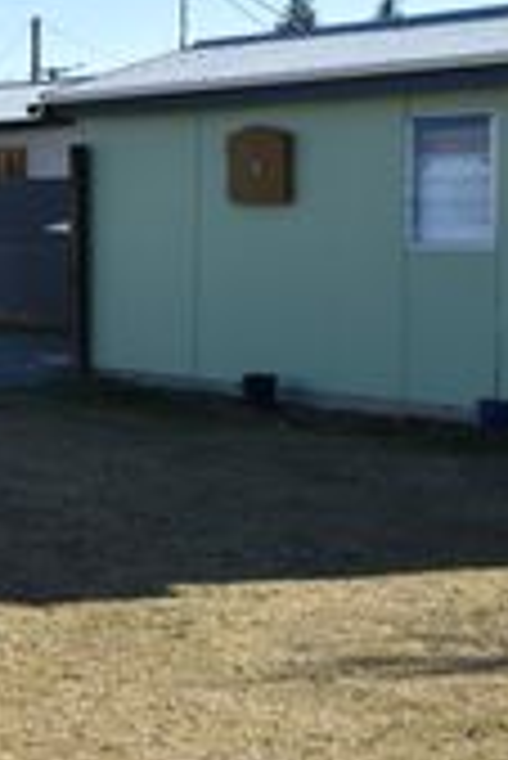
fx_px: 1584
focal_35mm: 75
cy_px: 281
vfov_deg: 26.9
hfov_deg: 15.0
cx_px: -499
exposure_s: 1/320
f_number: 9
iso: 200
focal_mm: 18
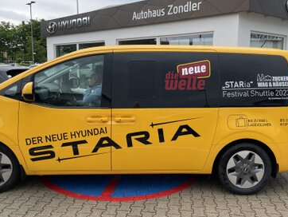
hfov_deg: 55.2
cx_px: 158
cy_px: 99
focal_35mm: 33
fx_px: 275
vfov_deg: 42.9
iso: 32
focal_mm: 4.2
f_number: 1.6
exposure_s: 1/1490
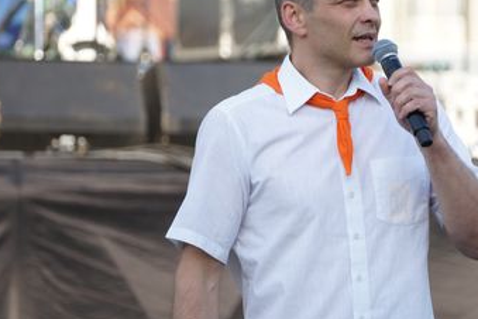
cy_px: 119
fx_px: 5112
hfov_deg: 5.4
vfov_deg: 3.6
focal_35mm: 385
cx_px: 359
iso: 800
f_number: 5.6
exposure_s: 1/800
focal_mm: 230
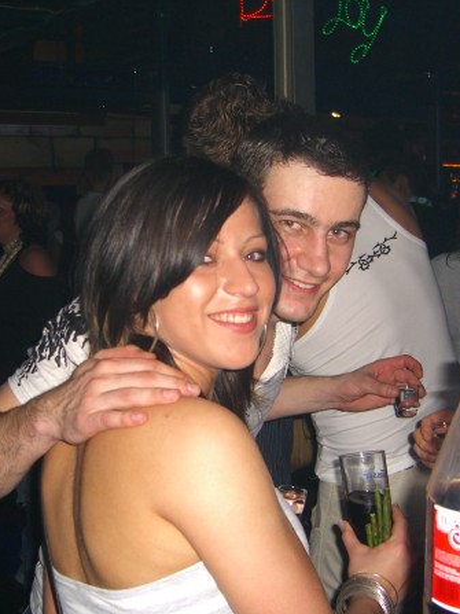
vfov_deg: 37.5
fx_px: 904
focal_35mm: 51
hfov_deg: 28.5
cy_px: 308
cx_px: 191
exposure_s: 1/60
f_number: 2.8
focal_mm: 7.9
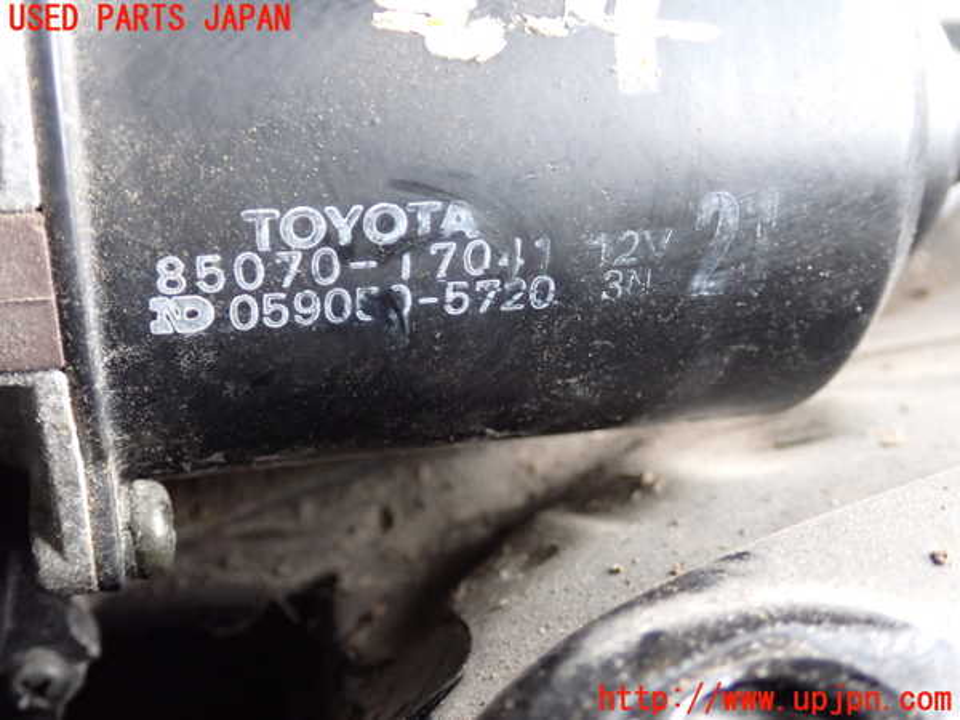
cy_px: 360
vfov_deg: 35.1
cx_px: 480
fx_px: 1137
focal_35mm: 41
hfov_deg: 45.8
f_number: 2.8
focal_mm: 7.31
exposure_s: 1/25
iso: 800
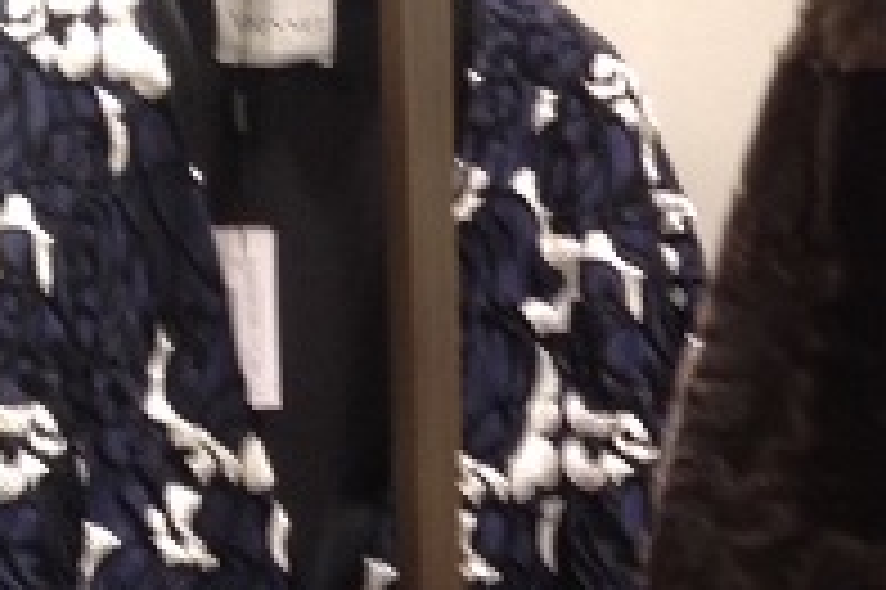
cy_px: 387
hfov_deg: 13.2
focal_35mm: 151
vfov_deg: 9.1
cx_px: 1138
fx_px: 3713
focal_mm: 4.28
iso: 125
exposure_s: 1/20
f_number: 2.4
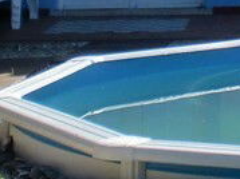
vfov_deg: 7.1
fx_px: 1386
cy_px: -184
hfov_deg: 9.4
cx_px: 449
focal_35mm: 200
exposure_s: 1/800
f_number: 3.1
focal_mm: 6.3
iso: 64
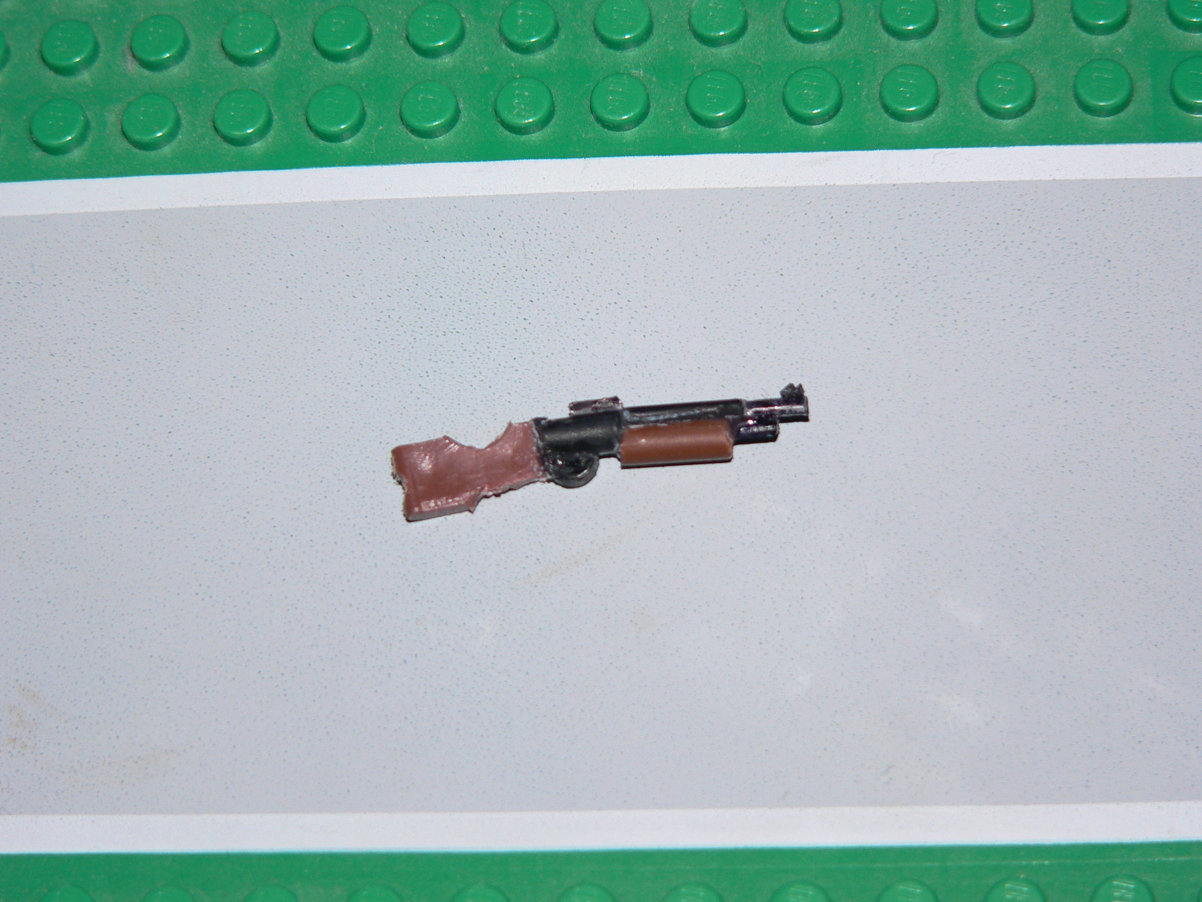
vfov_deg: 13.6
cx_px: 601
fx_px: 3785
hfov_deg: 18.0
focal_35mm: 109
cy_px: 451
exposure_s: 1/60
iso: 100
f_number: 2.8
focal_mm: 18.2
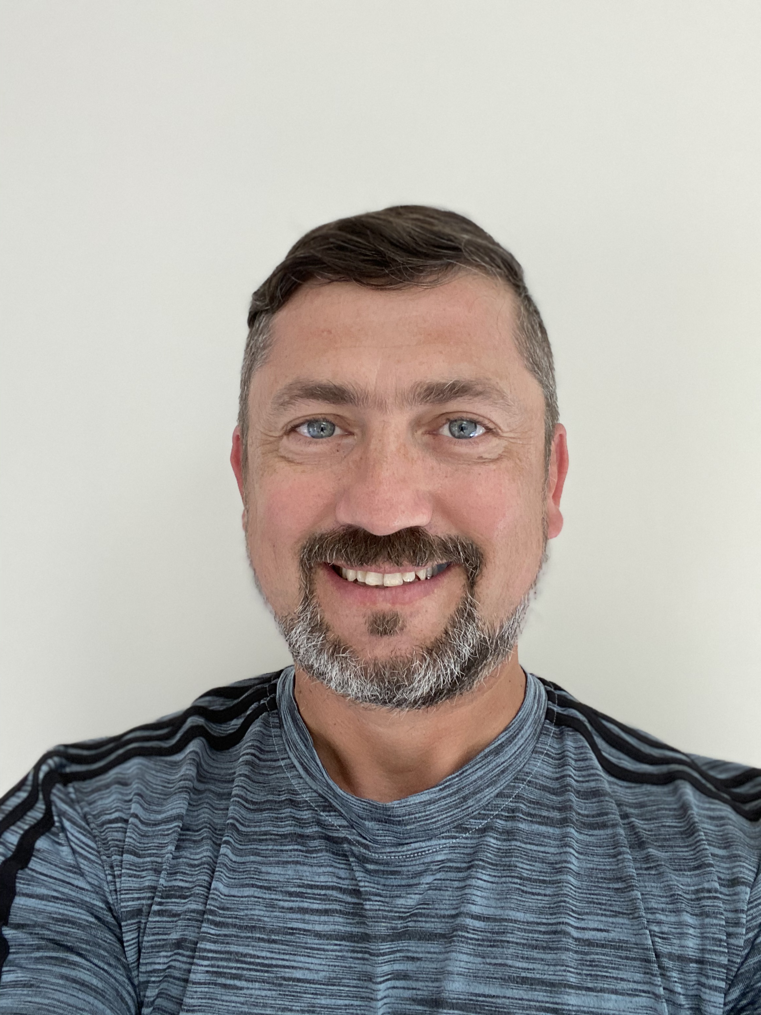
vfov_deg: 60.0
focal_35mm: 30
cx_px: 380
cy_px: 508
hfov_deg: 46.8
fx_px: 879
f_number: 2.2
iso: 200
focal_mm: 2.71
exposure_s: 1/60
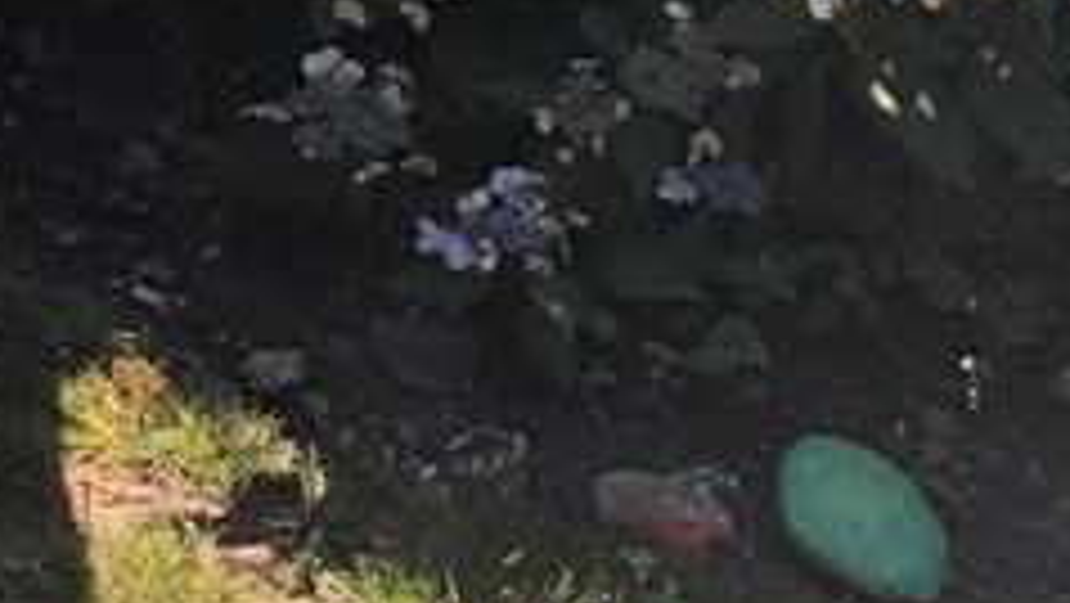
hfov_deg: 14.5
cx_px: -823
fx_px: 3718
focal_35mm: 131
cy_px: -990
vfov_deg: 8.3
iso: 20
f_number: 1.8
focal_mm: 4
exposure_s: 1/421
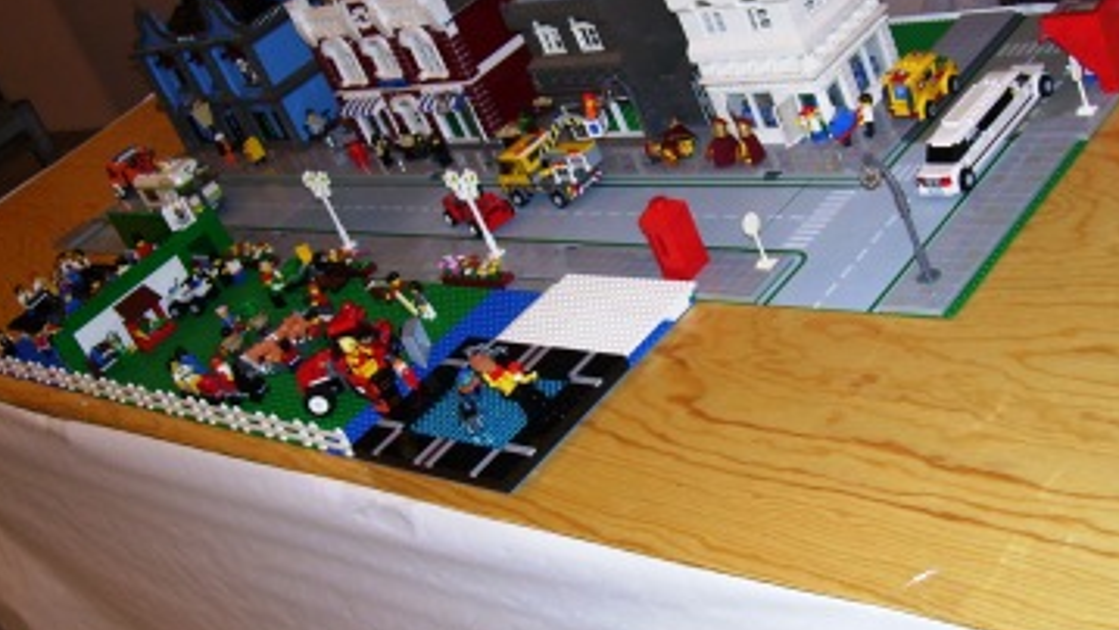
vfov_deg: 24.4
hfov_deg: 42.1
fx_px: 1454
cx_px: 577
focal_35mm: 49
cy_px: 299
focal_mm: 6
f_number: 2.7
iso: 80
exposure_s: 1/60
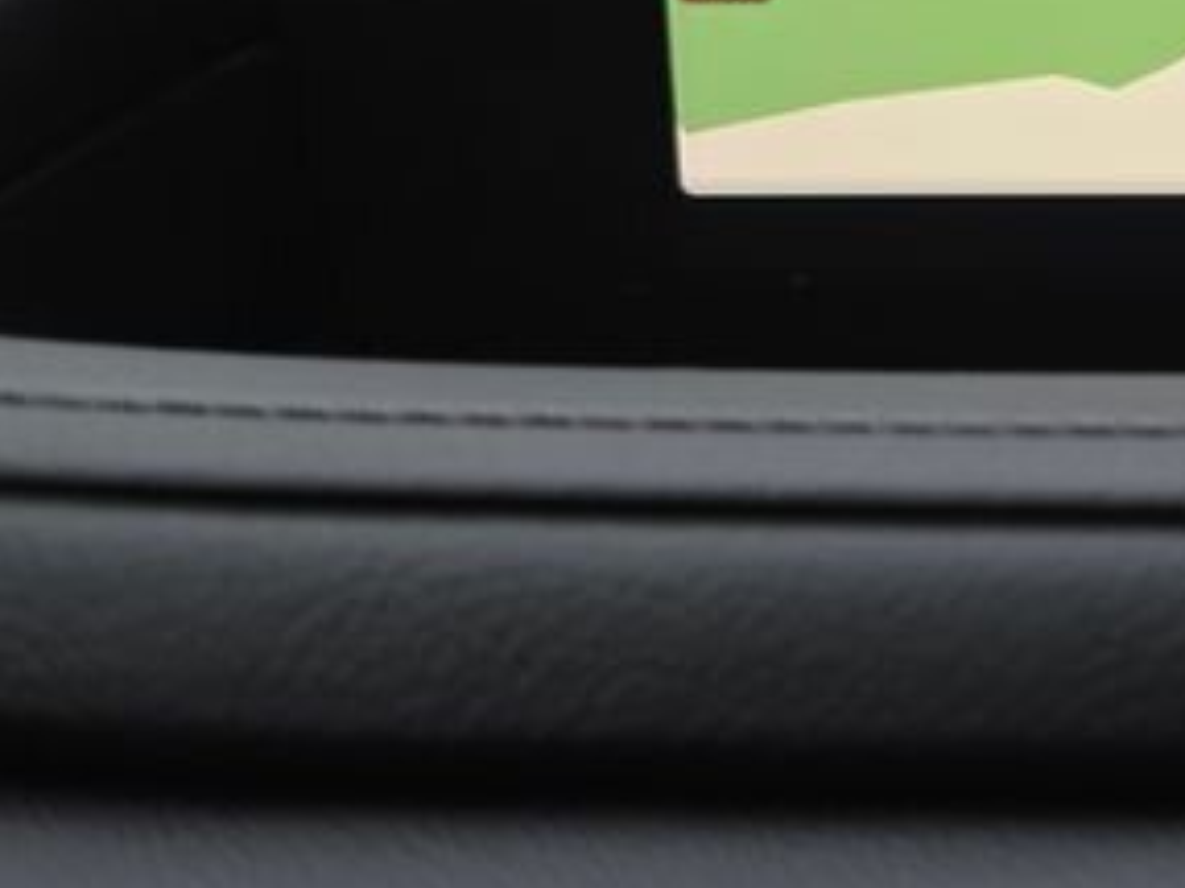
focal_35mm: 82
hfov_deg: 21.4
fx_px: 2806
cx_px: 1577
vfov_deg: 17.9
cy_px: 302
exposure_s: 1/64.9
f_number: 1.7
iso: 25
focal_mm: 6.3
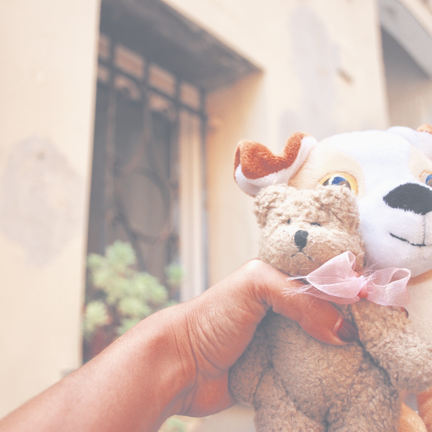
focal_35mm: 50
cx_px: 222
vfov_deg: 34.0
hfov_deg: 34.0
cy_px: 215
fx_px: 706
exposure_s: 1/320
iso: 250
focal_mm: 26
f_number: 4.2
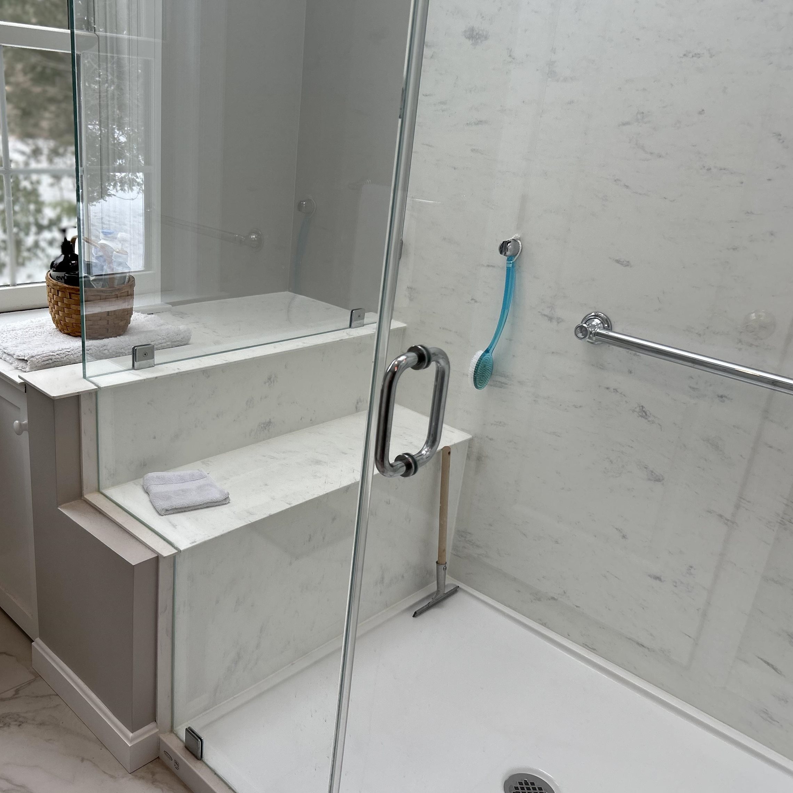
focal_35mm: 31
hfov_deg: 52.0
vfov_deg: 52.5
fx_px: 803
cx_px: 301
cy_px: 400
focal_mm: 5.7
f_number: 1.5
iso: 50
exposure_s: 1/374
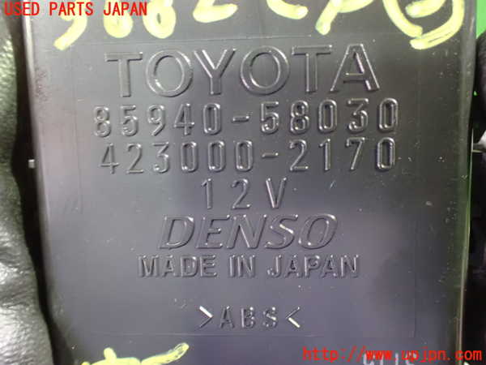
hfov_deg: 45.8
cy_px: 182
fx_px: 576
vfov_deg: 35.1
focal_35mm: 41
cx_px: 243
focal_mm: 7.31
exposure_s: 1/15
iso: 1600
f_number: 2.8
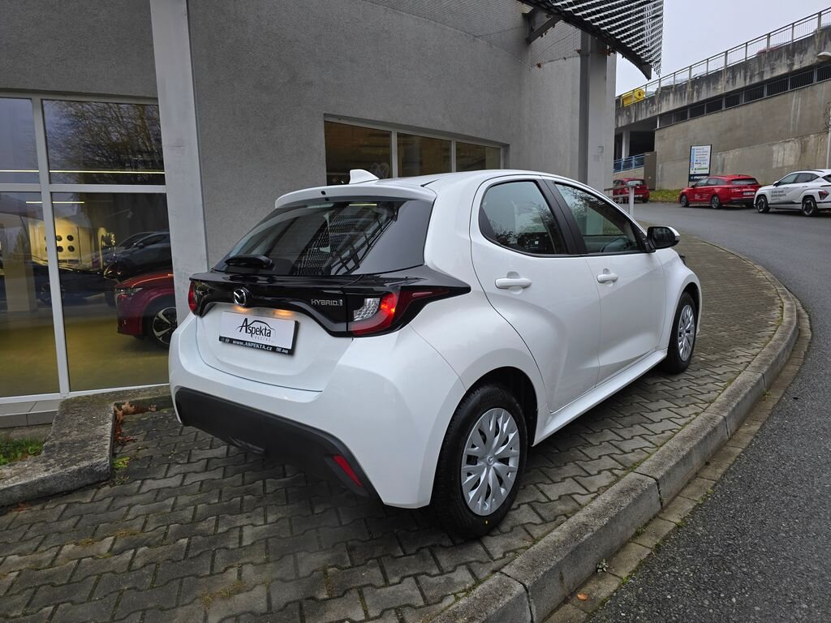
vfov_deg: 58.9
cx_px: 416
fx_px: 552
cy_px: 312
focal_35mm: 23
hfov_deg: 73.9
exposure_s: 1/180
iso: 50
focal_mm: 6.3
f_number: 1.7
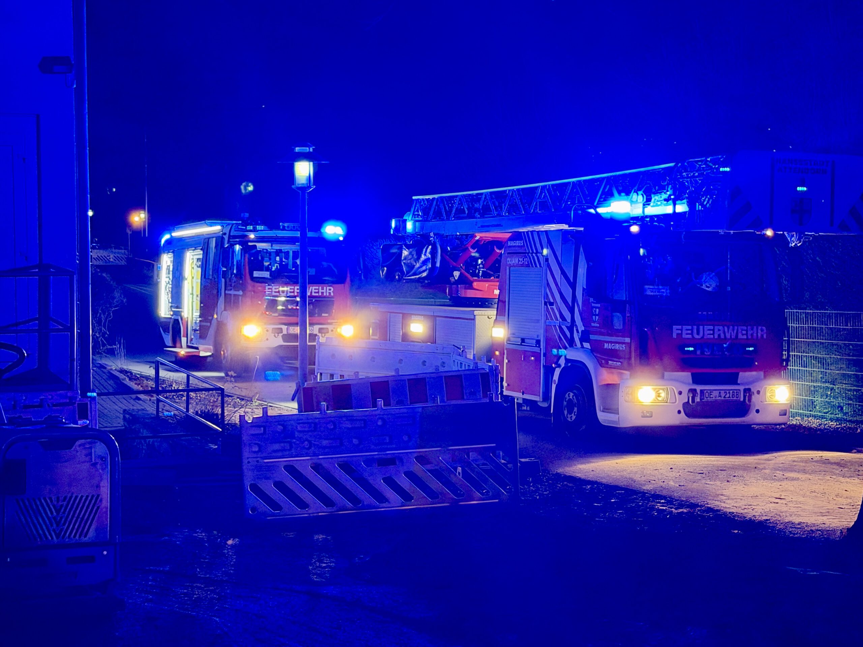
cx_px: 432
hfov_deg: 39.7
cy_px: 324
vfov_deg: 30.3
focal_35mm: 48
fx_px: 1197
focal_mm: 6.76
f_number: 1.78
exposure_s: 1/27
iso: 640
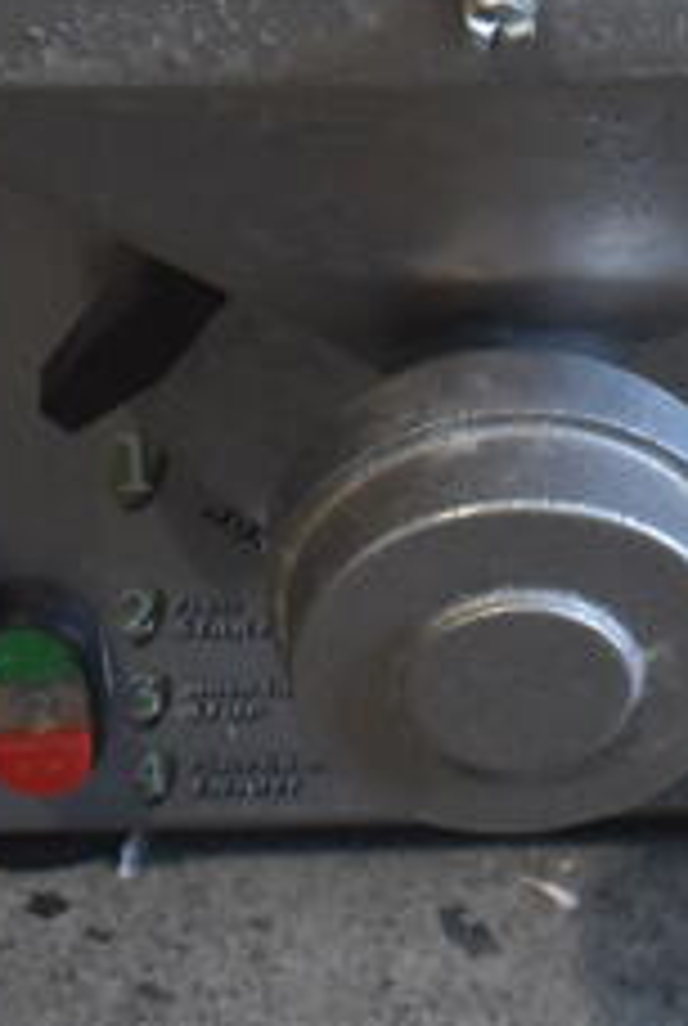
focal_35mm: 108
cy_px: -236
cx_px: 517
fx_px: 3082
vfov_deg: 17.9
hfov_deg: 12.7
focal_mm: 18
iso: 900
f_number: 3.5
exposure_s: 1/125
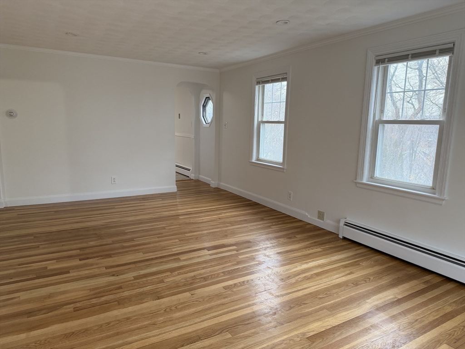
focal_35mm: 24
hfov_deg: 71.6
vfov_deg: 56.8
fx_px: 322
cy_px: 174
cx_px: 232
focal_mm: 6.76
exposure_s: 1/164
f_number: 1.78
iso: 200
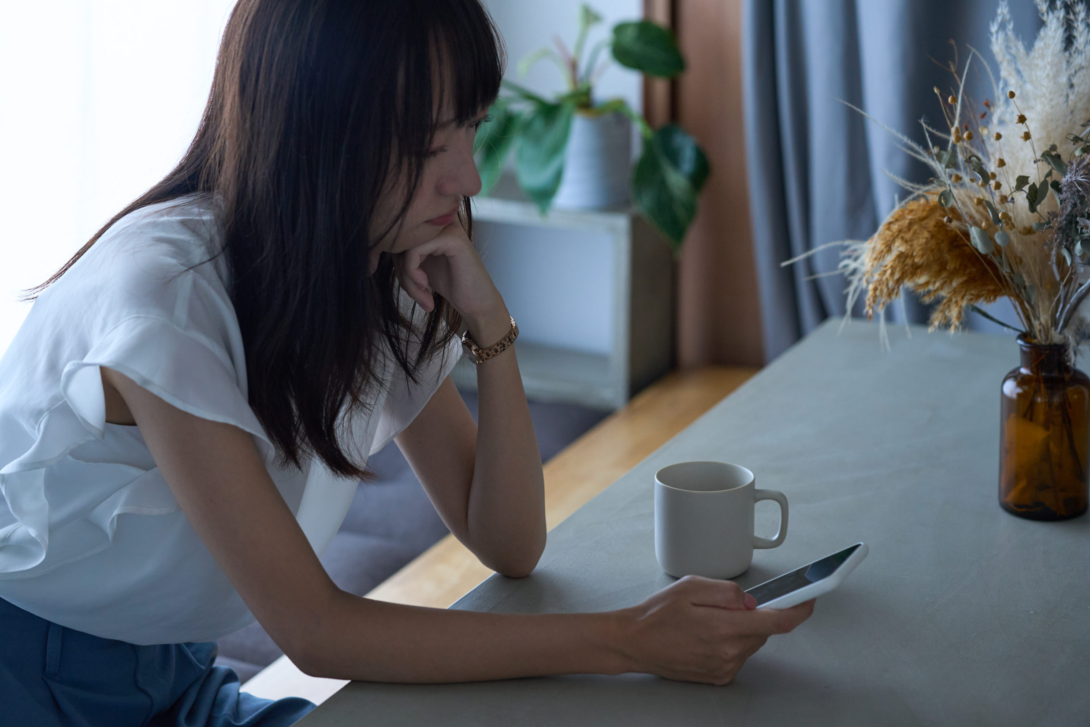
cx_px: 547
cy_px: 375
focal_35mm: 88
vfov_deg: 15.5
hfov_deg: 23.1
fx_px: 2664
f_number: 3.2
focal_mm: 85
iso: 400
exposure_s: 1/125
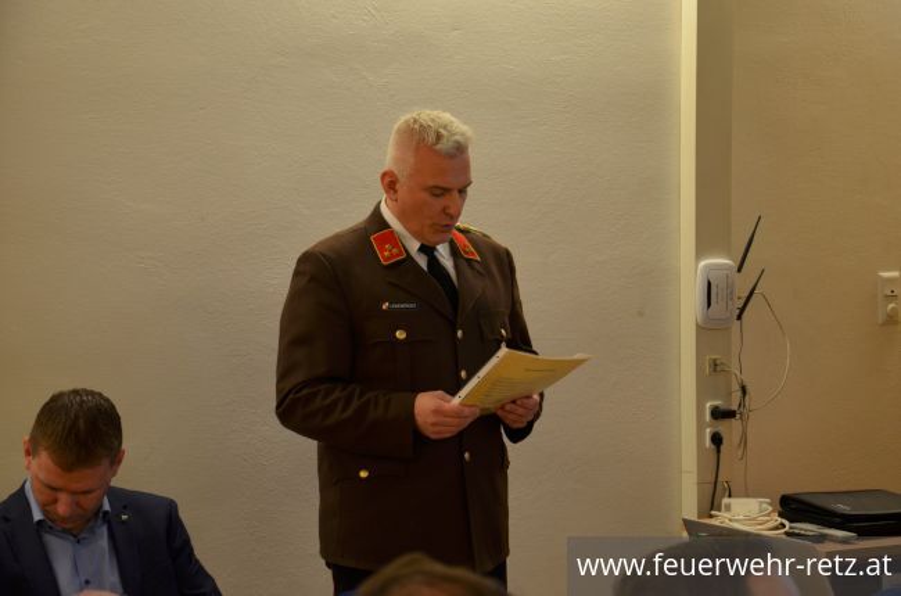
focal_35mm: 93
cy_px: 298
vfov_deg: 14.6
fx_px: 2322
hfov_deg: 22.0
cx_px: 450
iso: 800
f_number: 5.3
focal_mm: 62
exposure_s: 1/50
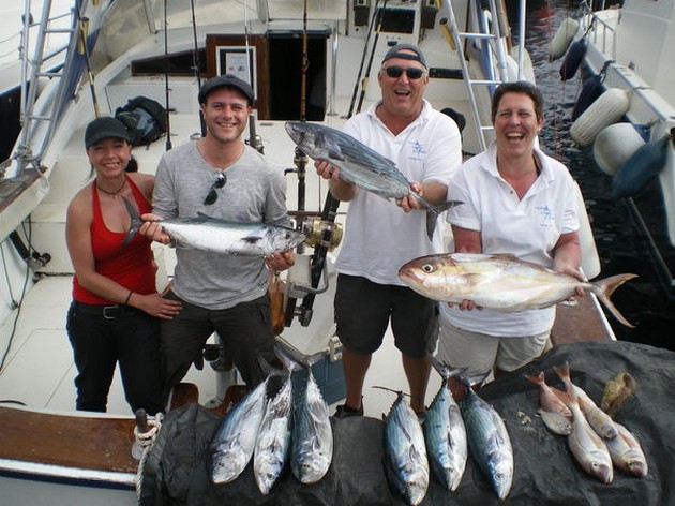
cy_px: 253
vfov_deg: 39.6
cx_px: 338
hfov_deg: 51.4
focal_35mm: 36
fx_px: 702
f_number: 4.6
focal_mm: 6.3
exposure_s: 1/200
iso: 50
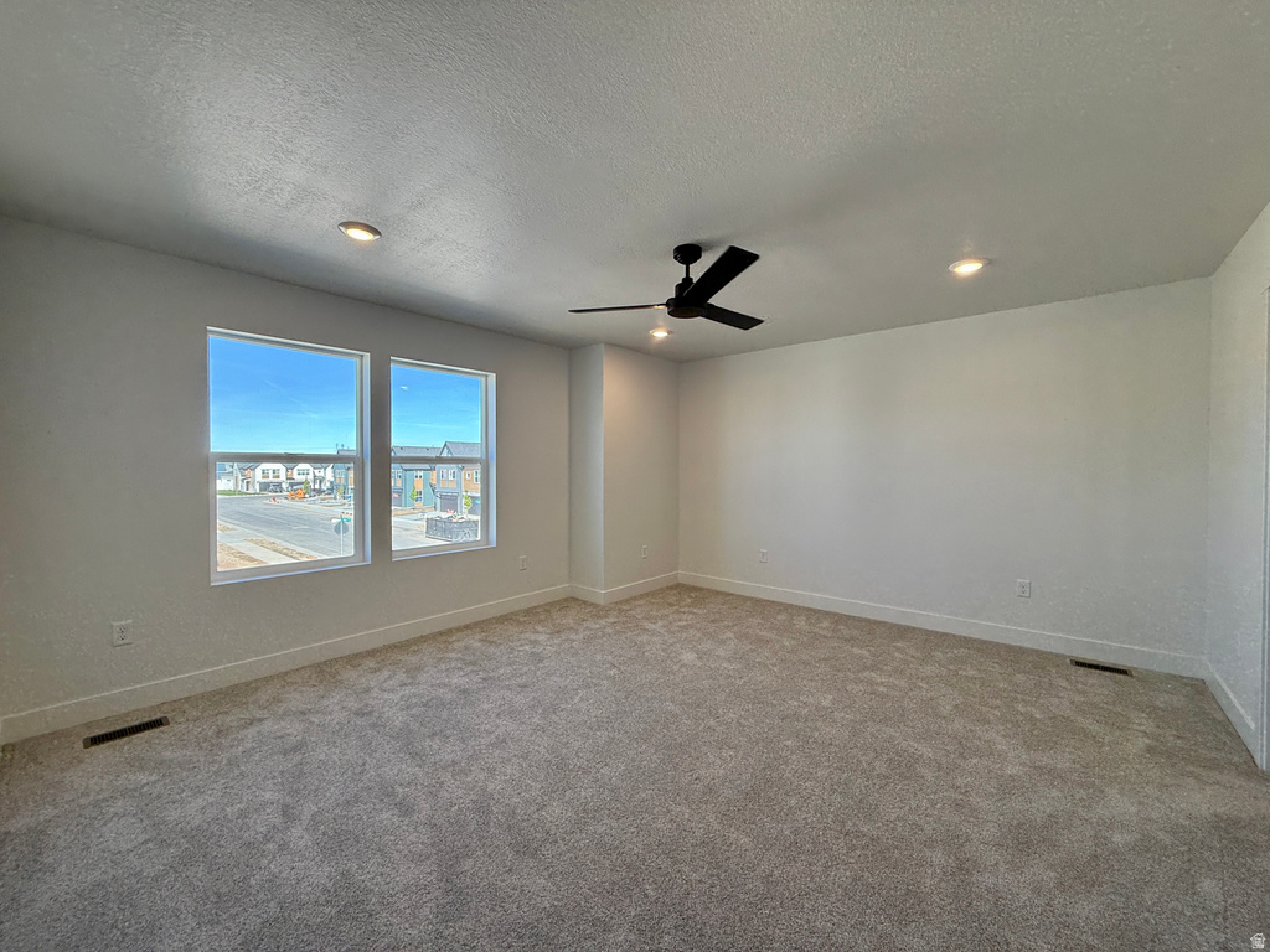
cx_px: 635
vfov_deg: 85.7
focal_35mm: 14
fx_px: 514
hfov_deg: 102.1
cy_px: 476
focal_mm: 2.22
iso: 64
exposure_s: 1/136
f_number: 2.2
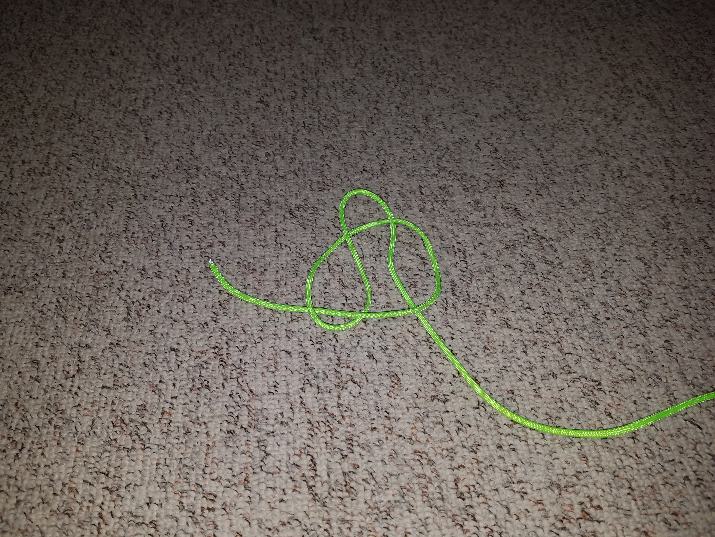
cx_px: 358
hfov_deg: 67.3
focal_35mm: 26
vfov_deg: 53.1
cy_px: 268
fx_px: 537
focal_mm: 4.2
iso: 80
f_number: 1.7
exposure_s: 1/120
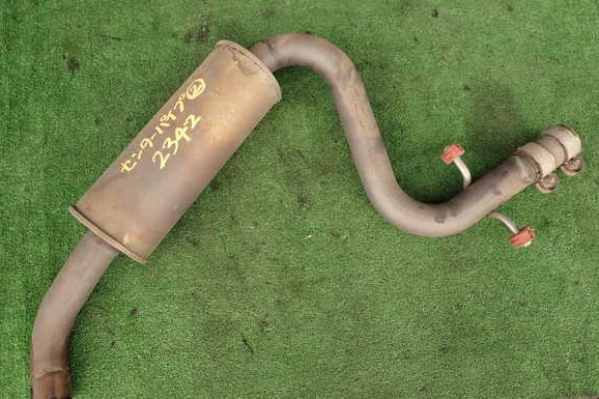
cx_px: 305
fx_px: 449
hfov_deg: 67.4
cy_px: 204
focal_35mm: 27
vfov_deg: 47.9
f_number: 2.8
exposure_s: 1/125
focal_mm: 4.5
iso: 100
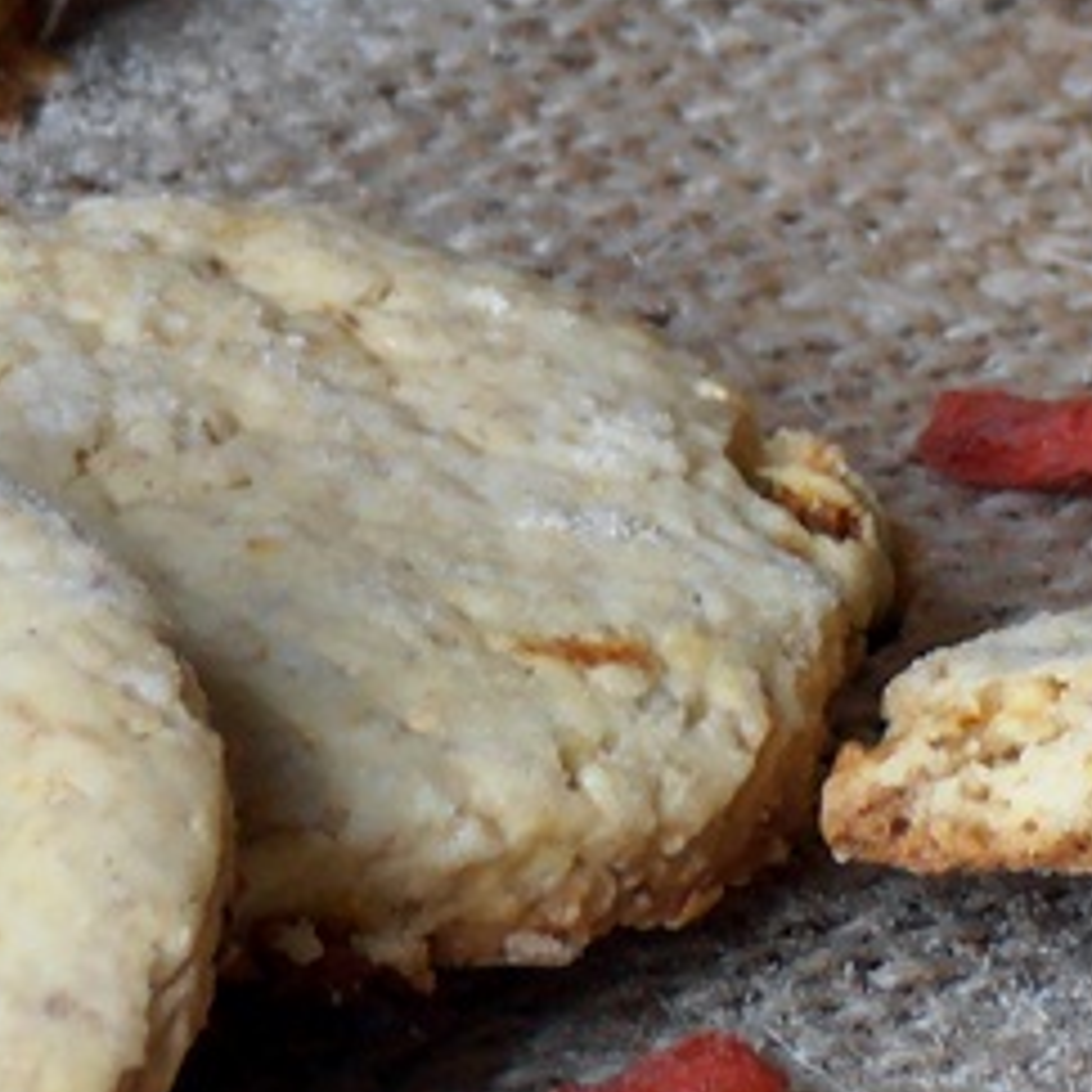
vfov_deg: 3.5
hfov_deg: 3.5
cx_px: 665
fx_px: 17917
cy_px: 117
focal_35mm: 502
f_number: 5.8
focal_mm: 24.39
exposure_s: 1/30
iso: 100
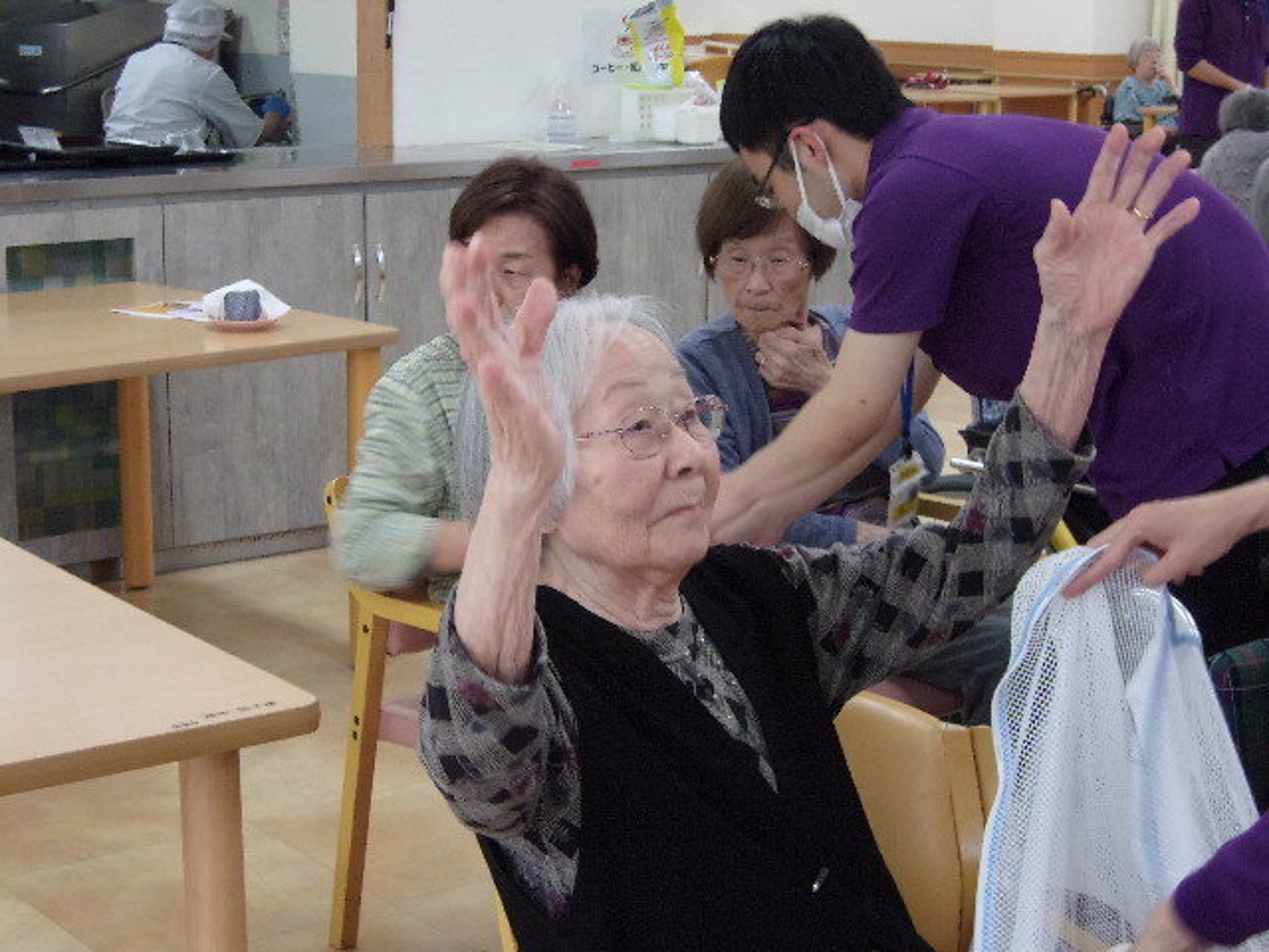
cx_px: 634
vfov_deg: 21.0
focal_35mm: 70
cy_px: 476
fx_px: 2566
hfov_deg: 27.8
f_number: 4.9
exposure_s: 1/34
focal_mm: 12.5
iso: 298
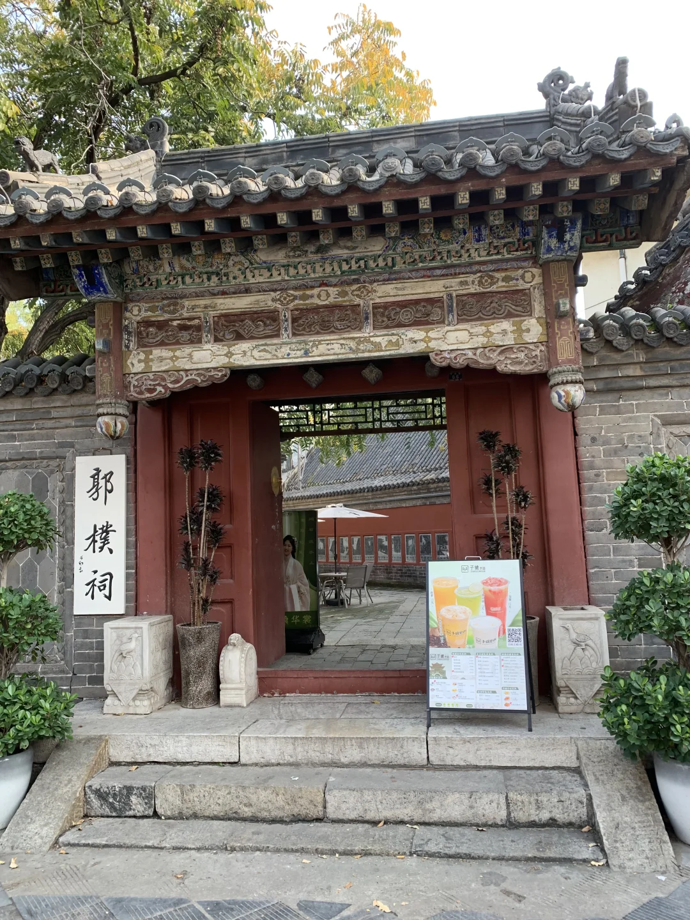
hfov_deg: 53.1
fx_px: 691
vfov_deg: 67.3
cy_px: 460
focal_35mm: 26
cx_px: 345
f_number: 1.8
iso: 25
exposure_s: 1/167
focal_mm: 4.25
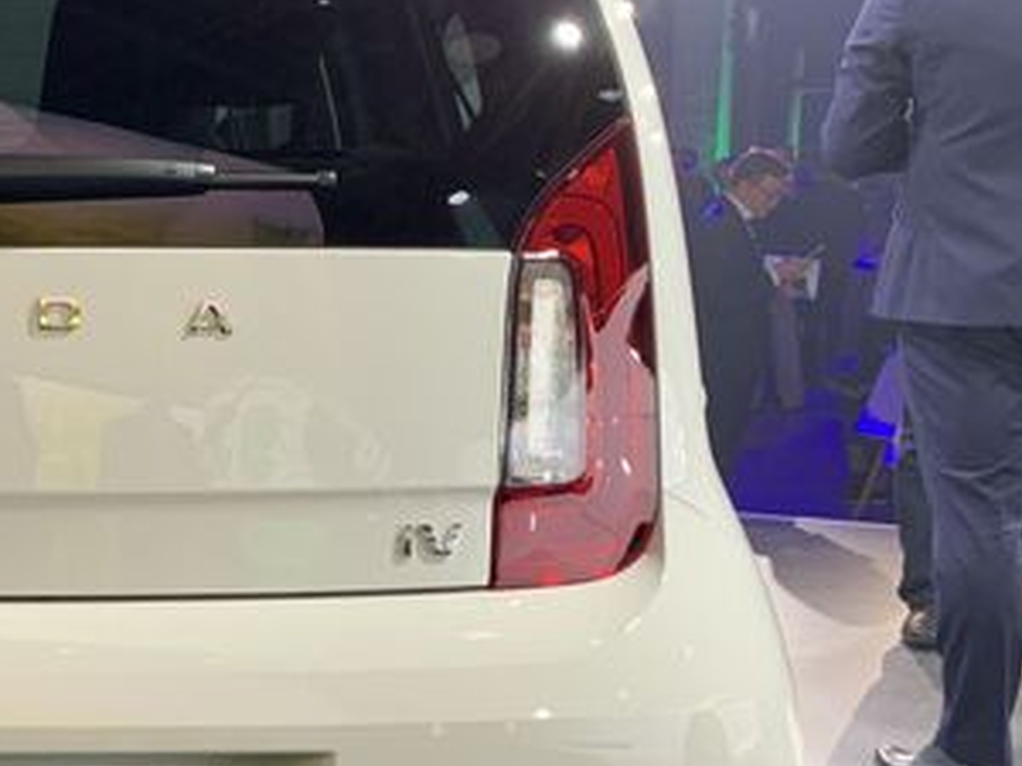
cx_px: -140
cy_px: 478
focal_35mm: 74
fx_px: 2185
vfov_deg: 19.9
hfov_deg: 24.3
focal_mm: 4.25
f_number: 1.8
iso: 64
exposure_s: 1/50
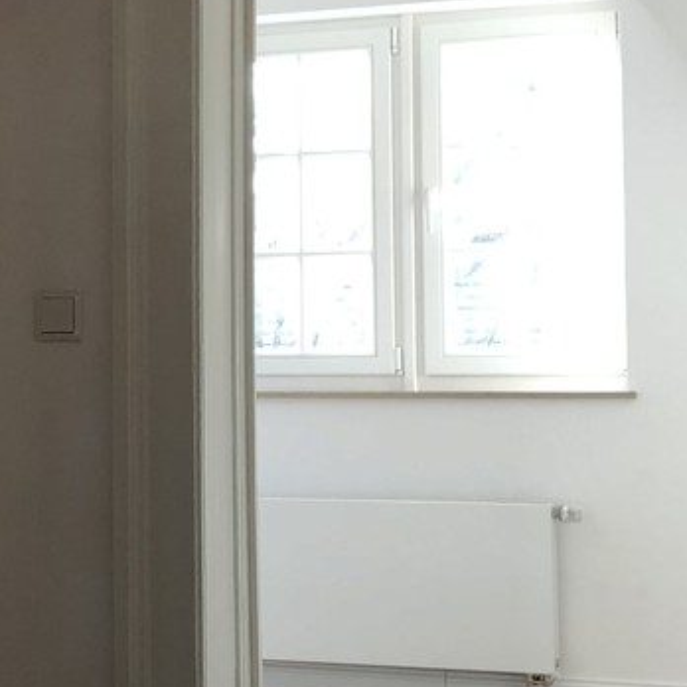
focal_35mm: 97
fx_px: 2178
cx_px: 0
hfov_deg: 17.5
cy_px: 277
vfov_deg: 17.9
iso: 25
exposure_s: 1/40
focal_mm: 3.99
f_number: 1.8
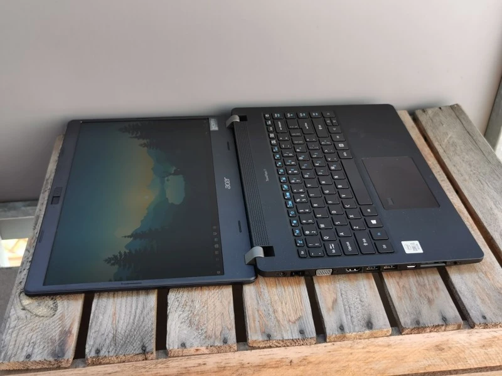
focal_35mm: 40
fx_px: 580
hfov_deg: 46.8
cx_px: 251
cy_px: 188
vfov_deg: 36.0
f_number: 1.6
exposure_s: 1/215
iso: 50
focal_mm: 5.56
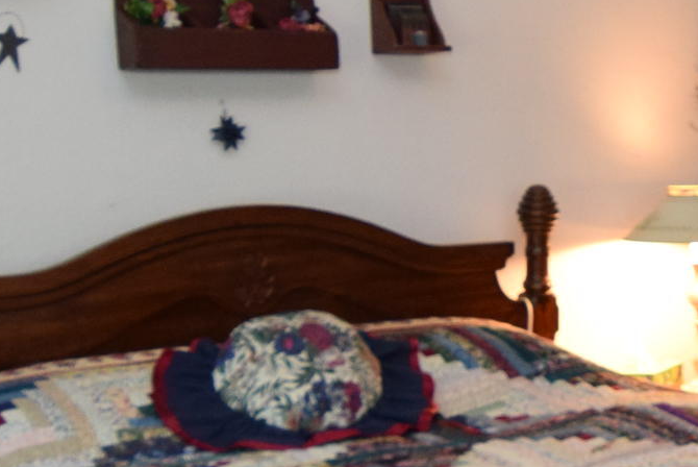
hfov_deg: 28.7
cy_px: 253
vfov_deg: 20.3
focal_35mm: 67
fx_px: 1300
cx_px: 643
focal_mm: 10
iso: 1100
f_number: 3.5
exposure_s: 1/60
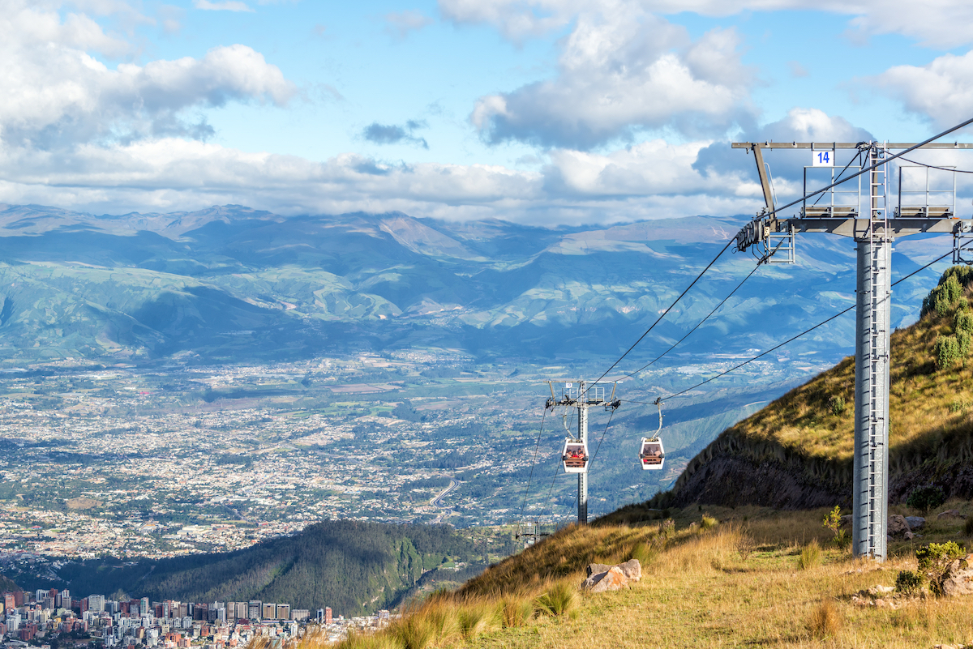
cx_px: 486
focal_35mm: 82
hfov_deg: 24.8
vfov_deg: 16.7
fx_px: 2217
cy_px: 324
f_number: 8
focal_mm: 82
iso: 200
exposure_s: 1/400
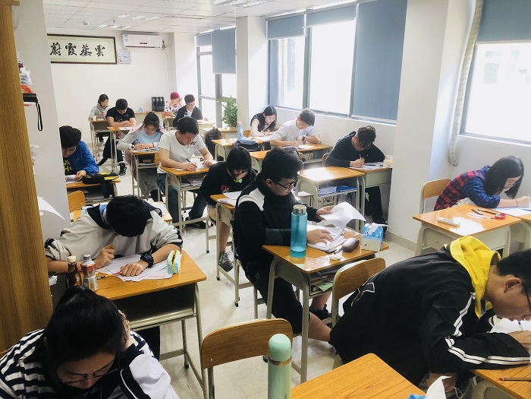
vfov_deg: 48.2
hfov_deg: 61.7
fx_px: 445
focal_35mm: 29
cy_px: 200
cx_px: 266
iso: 40
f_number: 1.8
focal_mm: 3.99
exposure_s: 1/25
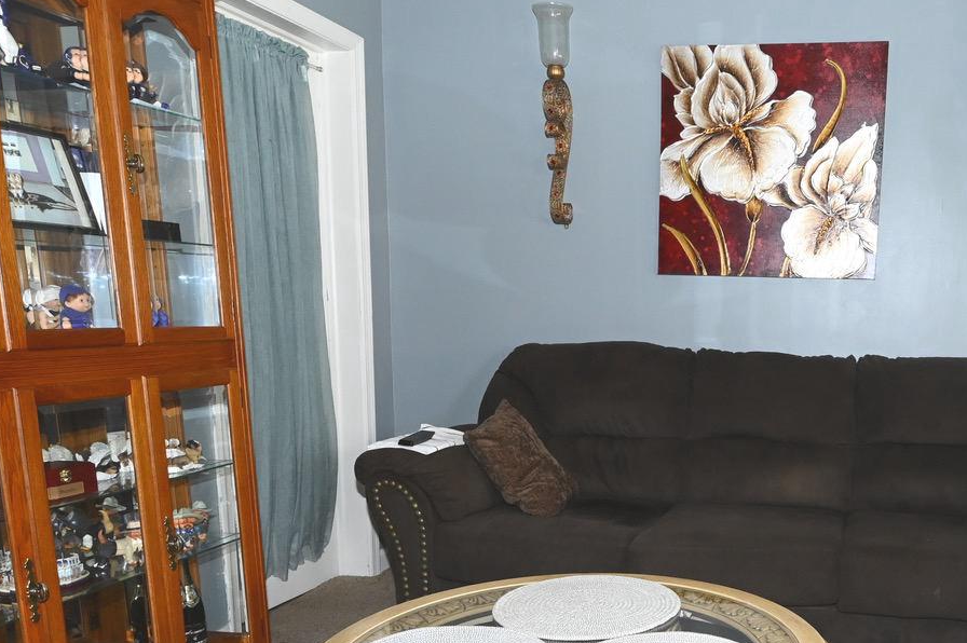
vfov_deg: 40.1
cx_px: 711
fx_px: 859
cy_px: 467
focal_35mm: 32
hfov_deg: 56.2
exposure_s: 1/125
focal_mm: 14
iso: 2500
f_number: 7.1
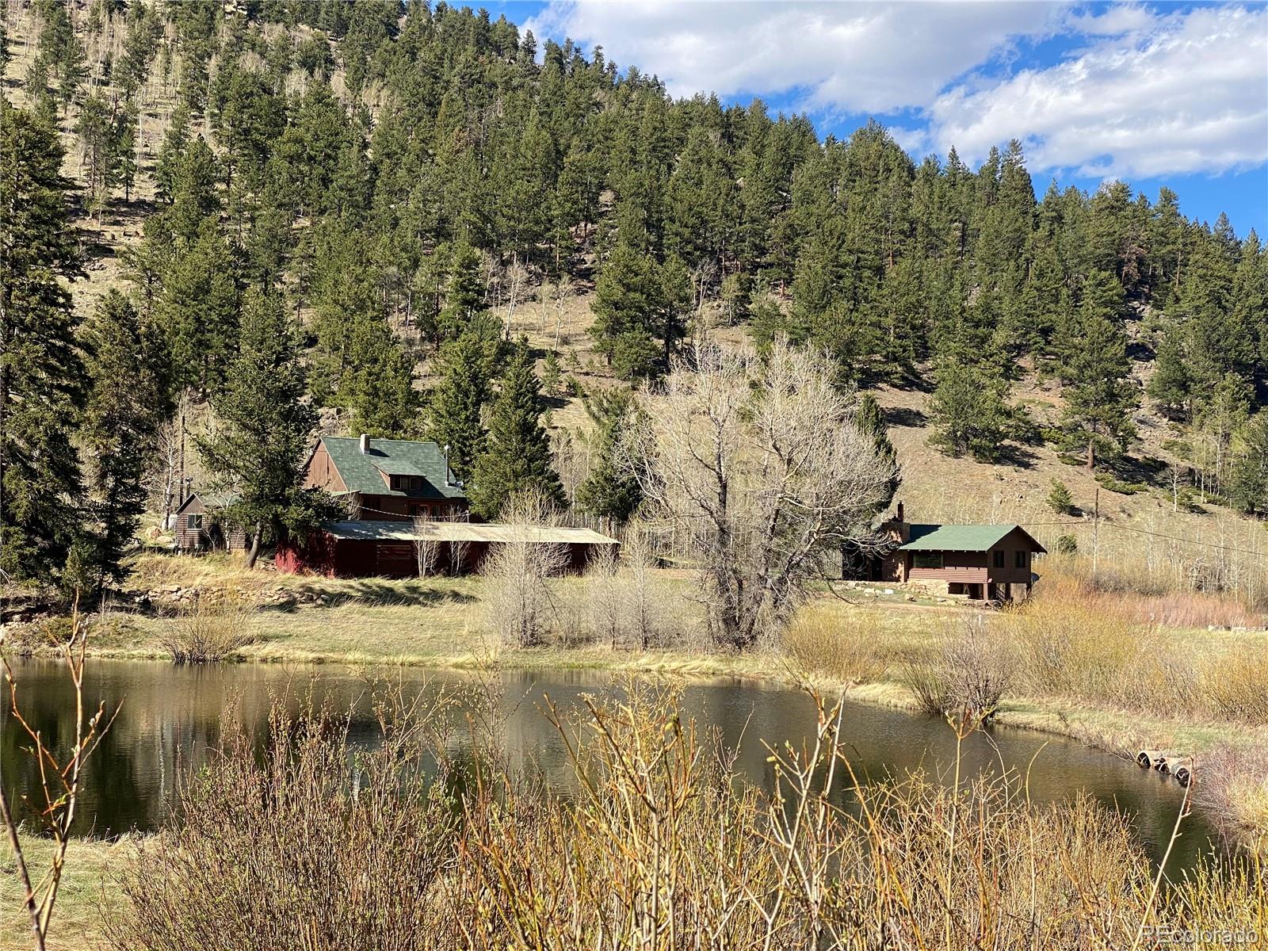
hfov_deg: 36.8
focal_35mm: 52
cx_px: 634
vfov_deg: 28.0
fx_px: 1905
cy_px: 476
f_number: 2
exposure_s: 1/1142
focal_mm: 6
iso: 20
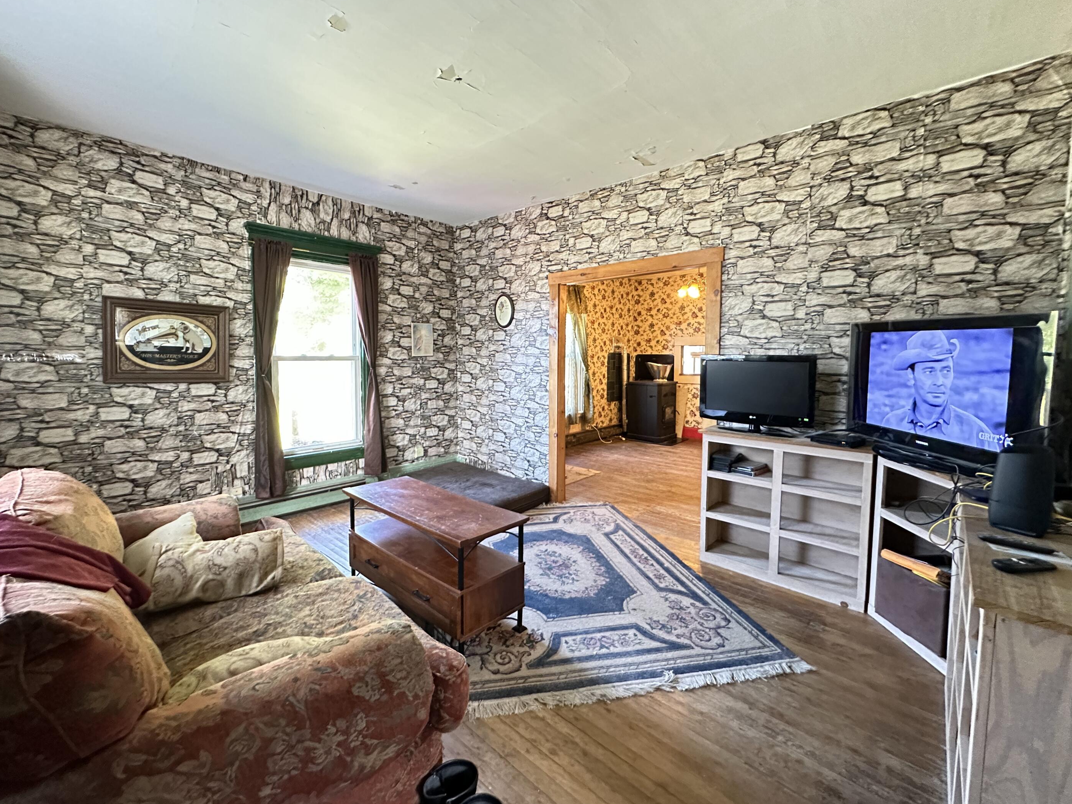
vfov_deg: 81.7
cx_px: 510
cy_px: 382
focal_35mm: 15
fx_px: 465
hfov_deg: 98.1
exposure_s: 1/60
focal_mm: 2.22
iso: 1000
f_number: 2.2
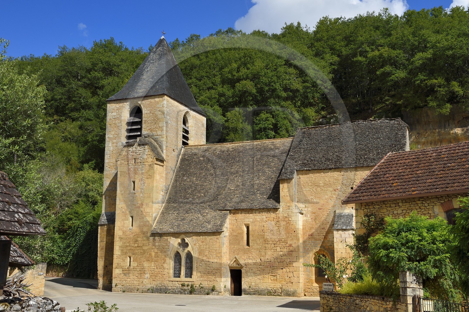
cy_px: 156
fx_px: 573
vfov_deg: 30.5
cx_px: 234
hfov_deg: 44.5
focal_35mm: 44
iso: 200
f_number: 13
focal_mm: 44
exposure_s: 1/250
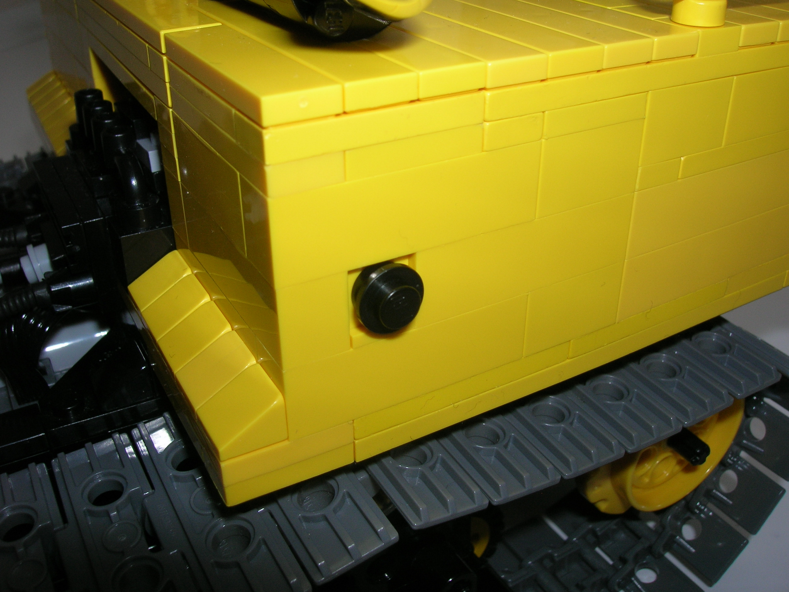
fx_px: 775
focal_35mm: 34
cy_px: 296
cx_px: 394
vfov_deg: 41.8
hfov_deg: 54.0
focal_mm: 5.7
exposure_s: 1/60.1
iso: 50
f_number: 4.9
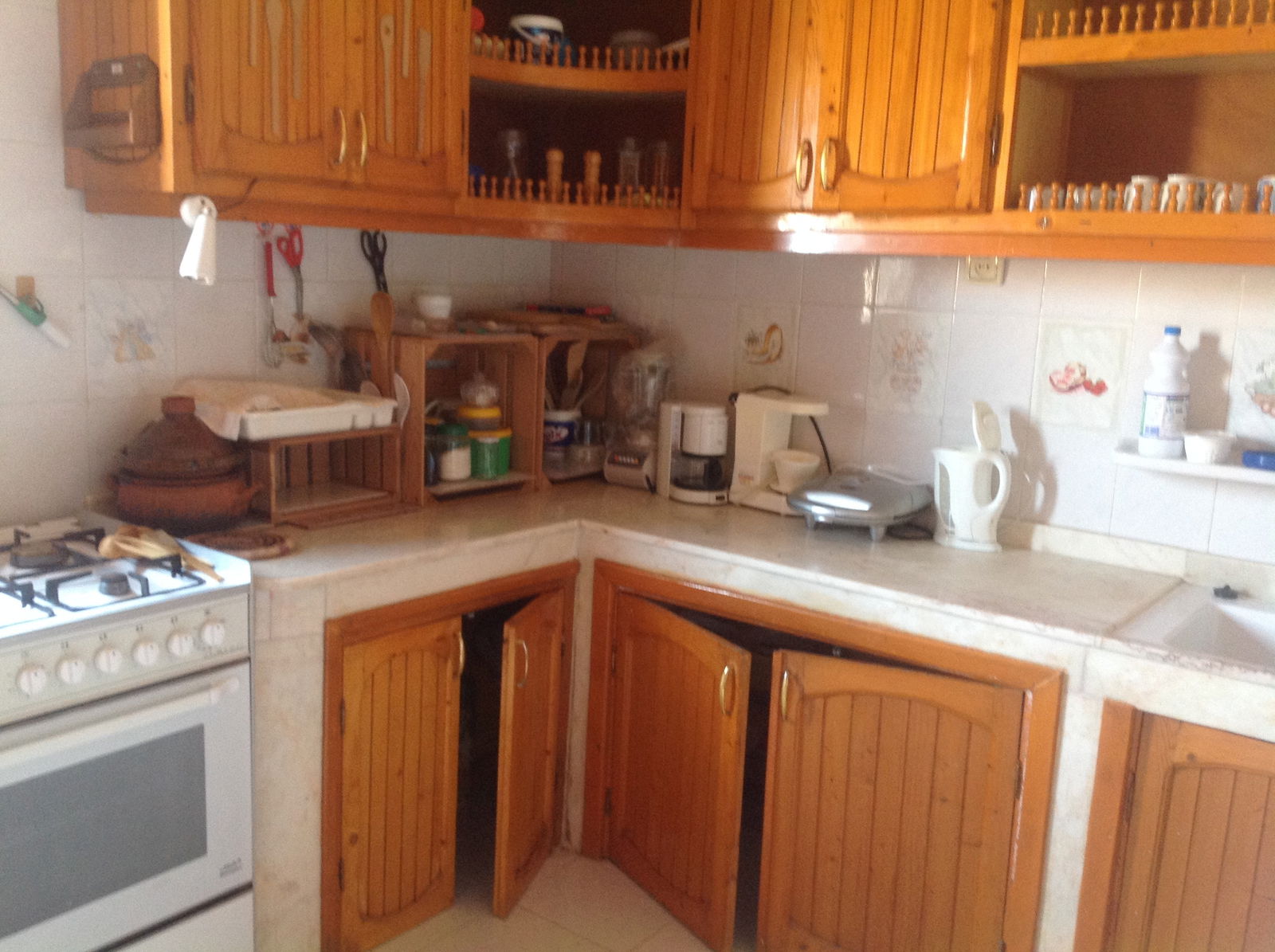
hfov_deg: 52.7
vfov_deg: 40.6
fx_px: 1287
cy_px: 476
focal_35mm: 35
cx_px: 638
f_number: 2.4
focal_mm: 4.28
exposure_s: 1/15
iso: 125
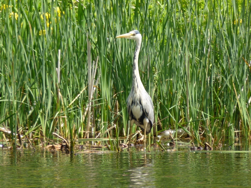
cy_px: 94
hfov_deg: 4.7
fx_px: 3067
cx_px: 126
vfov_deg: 3.5
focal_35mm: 423
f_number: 5.9
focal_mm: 68.8
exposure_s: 1/160
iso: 100
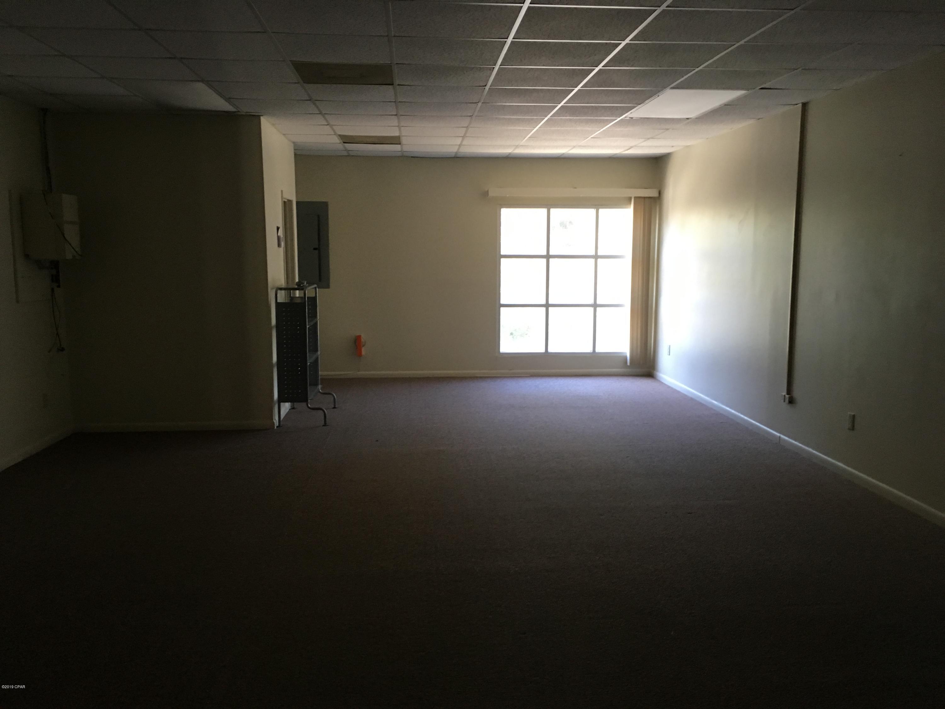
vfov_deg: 48.2
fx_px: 792
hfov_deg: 61.7
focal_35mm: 29
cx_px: 472
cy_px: 354
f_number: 2.2
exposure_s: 1/30
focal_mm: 4.15
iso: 100
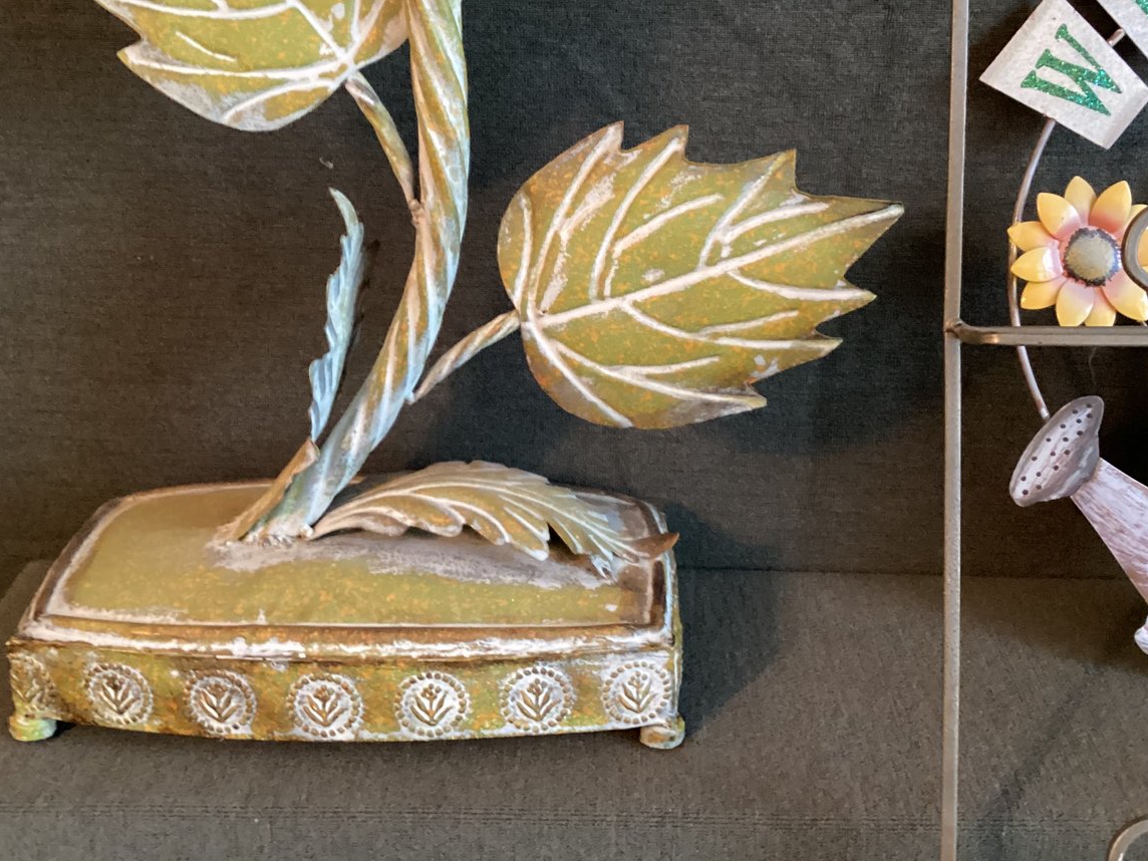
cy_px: 313
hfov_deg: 45.8
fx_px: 1360
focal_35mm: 41
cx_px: 581
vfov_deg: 34.9
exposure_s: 1/25
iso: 640
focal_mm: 3.3
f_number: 2.4
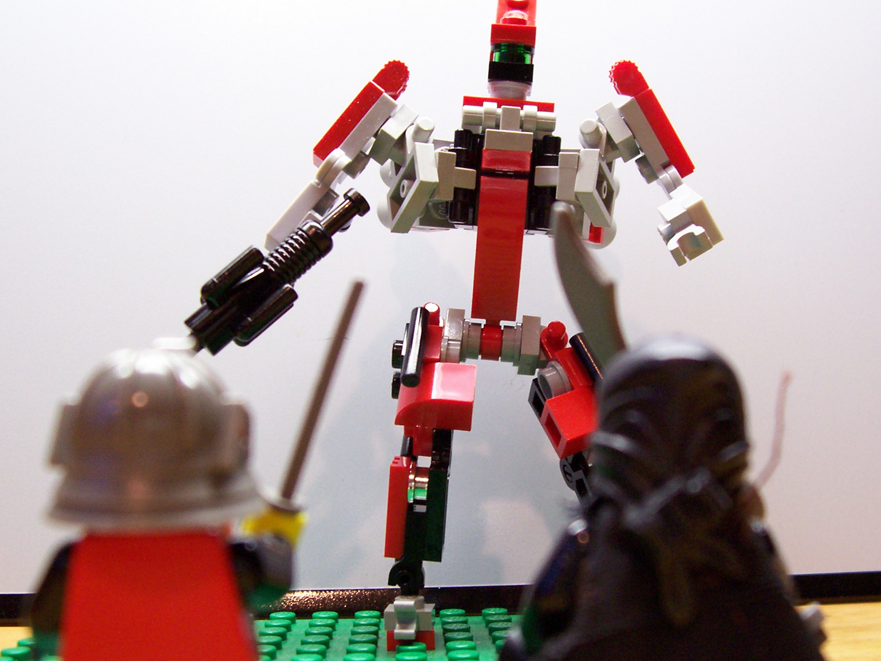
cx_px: 482
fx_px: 1120
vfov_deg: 32.8
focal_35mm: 44
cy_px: 374
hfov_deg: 42.9
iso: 160
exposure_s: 1/28.5
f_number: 2.7
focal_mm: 5.6
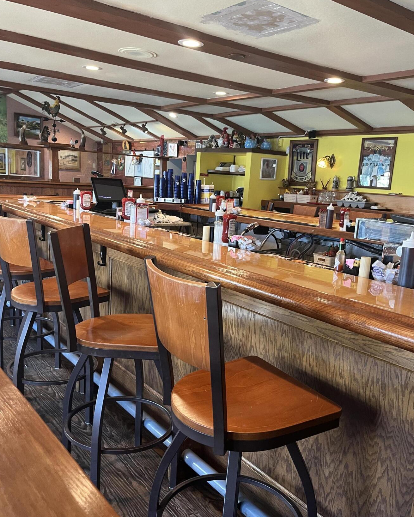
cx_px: 207
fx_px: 475
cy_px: 267
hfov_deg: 47.1
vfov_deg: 57.2
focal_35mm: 31
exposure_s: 1/60
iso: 250
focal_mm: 5.1
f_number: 1.6
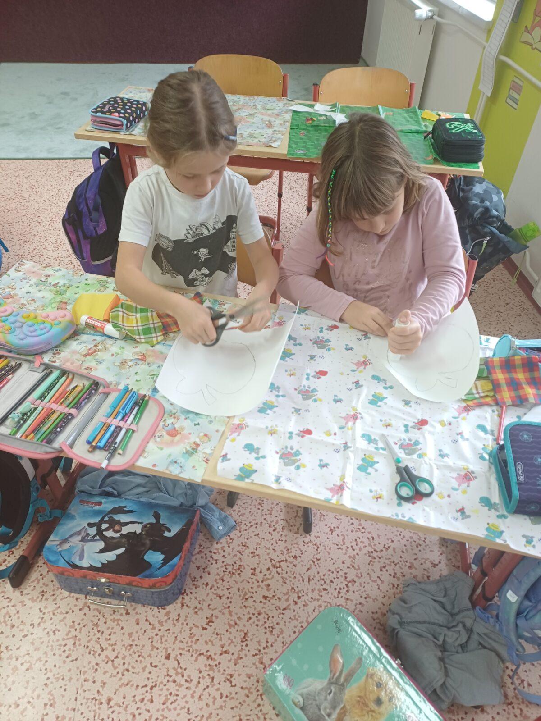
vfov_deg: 69.4
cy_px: 360
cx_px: 270
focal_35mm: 25
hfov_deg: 54.9
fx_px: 521
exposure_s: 1/50
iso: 250
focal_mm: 4.65
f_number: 1.8
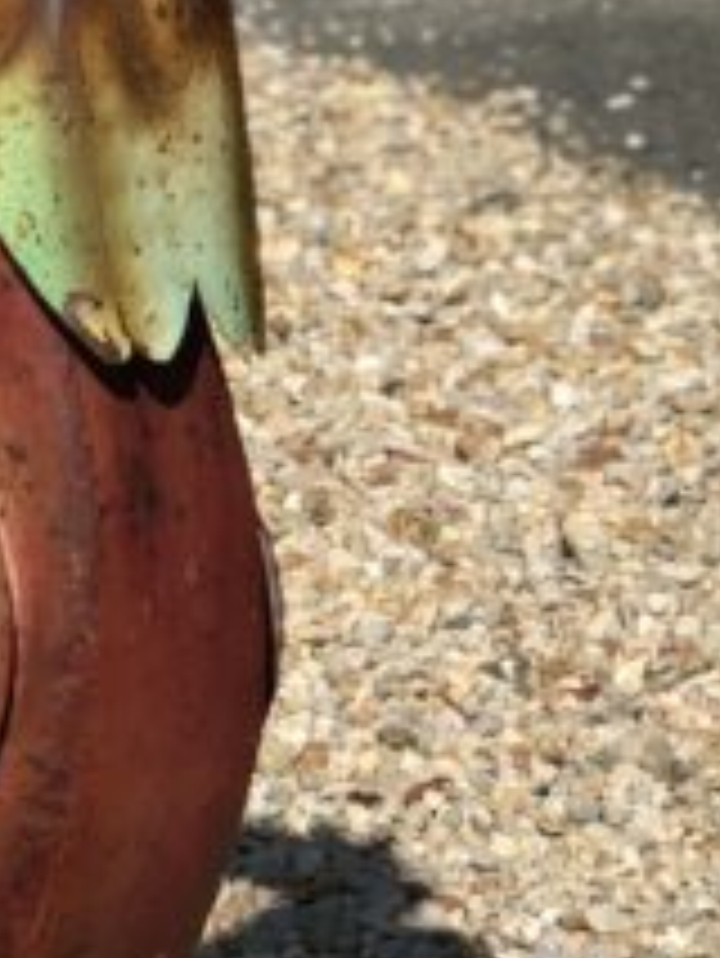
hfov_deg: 5.9
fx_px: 6926
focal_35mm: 250
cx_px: -549
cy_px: 481
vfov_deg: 7.9
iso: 16
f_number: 2.4
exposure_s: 1/1715
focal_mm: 6
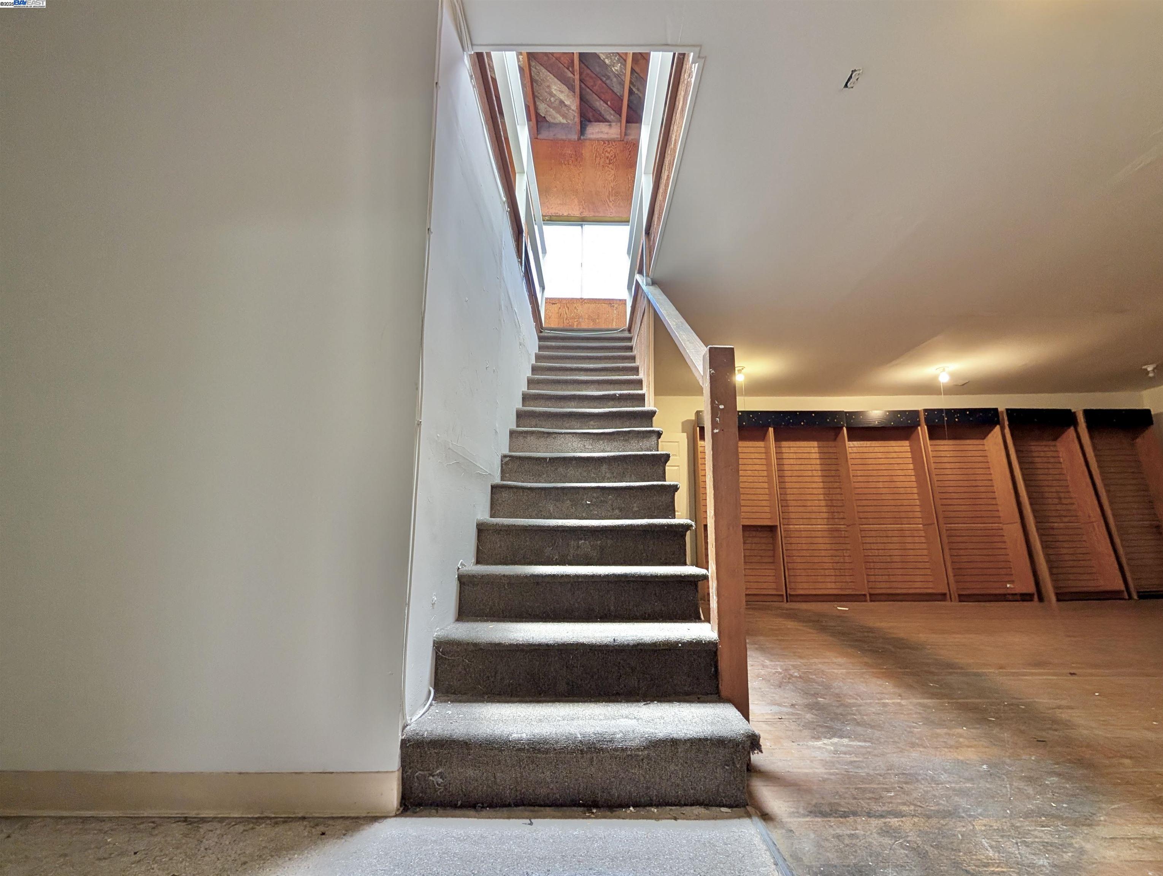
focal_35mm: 12
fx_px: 404
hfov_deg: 110.4
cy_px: 438
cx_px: 582
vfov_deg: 94.7
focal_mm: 2.02
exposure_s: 1/120
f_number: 1.7
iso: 99
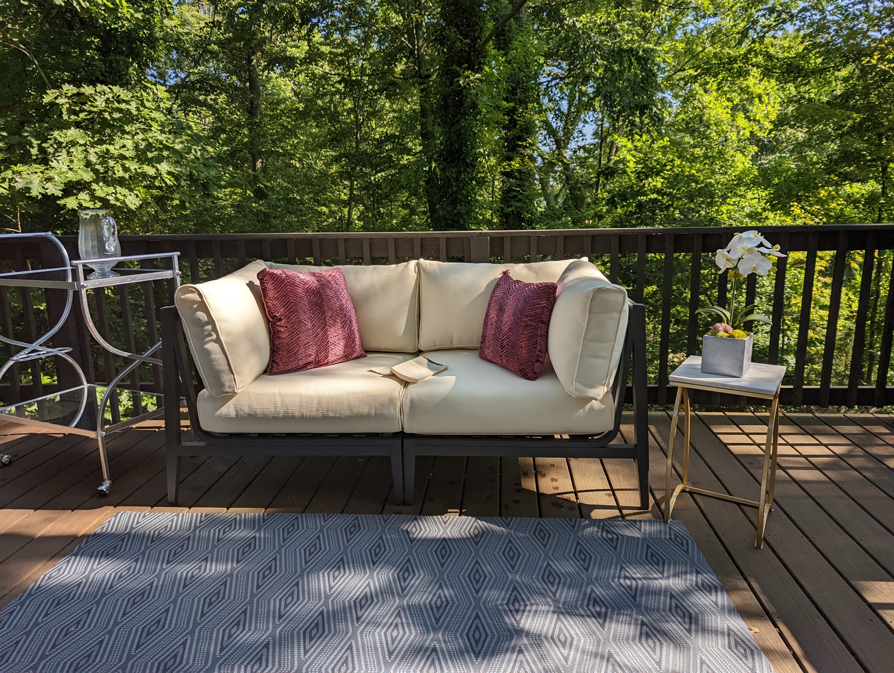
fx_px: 621
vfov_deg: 56.9
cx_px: 447
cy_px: 336
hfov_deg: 71.5
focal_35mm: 24
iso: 45
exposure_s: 1/1508
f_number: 1.85
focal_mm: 6.81
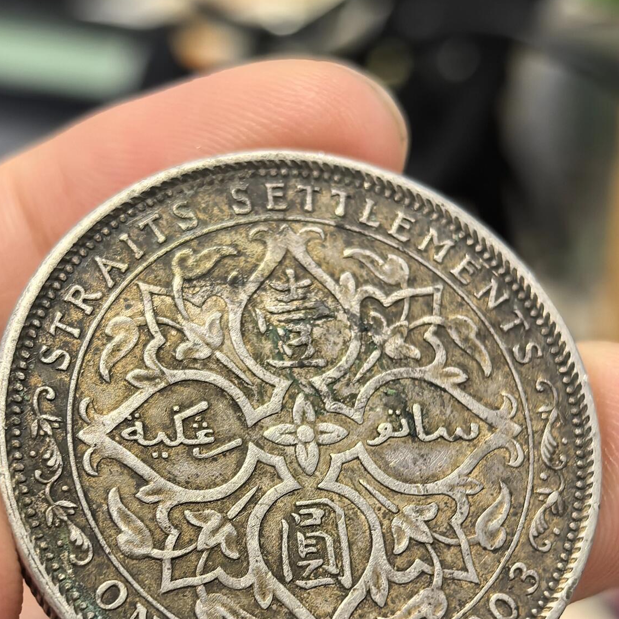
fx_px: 1538
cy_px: 486
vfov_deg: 22.5
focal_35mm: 76
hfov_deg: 22.8
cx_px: 288
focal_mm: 6.98
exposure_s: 1/50
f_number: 2
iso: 200
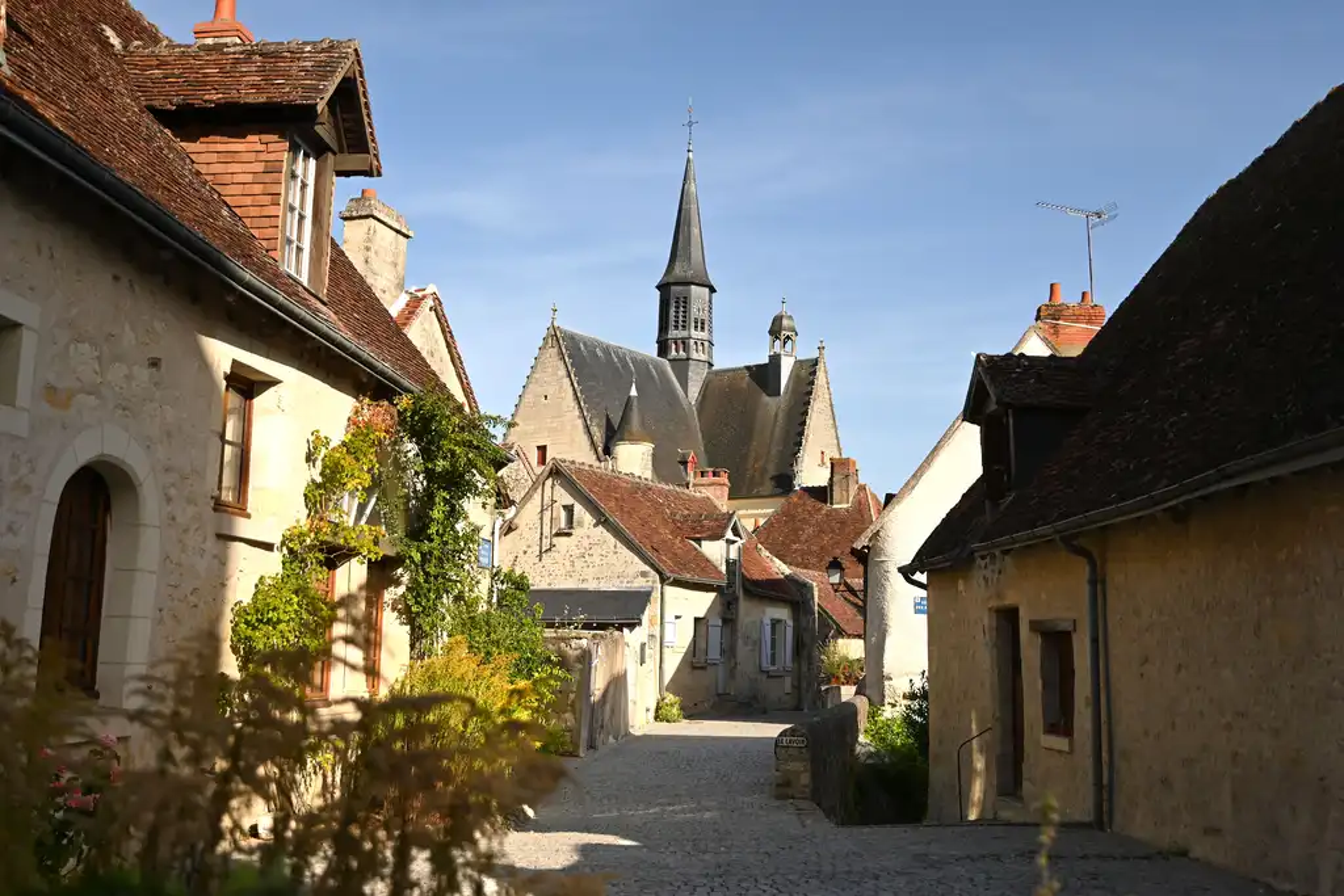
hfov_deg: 50.7
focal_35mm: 38
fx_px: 1419
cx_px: 672
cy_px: 448
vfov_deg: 35.1
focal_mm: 38
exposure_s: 1/8000
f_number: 3.2
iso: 360
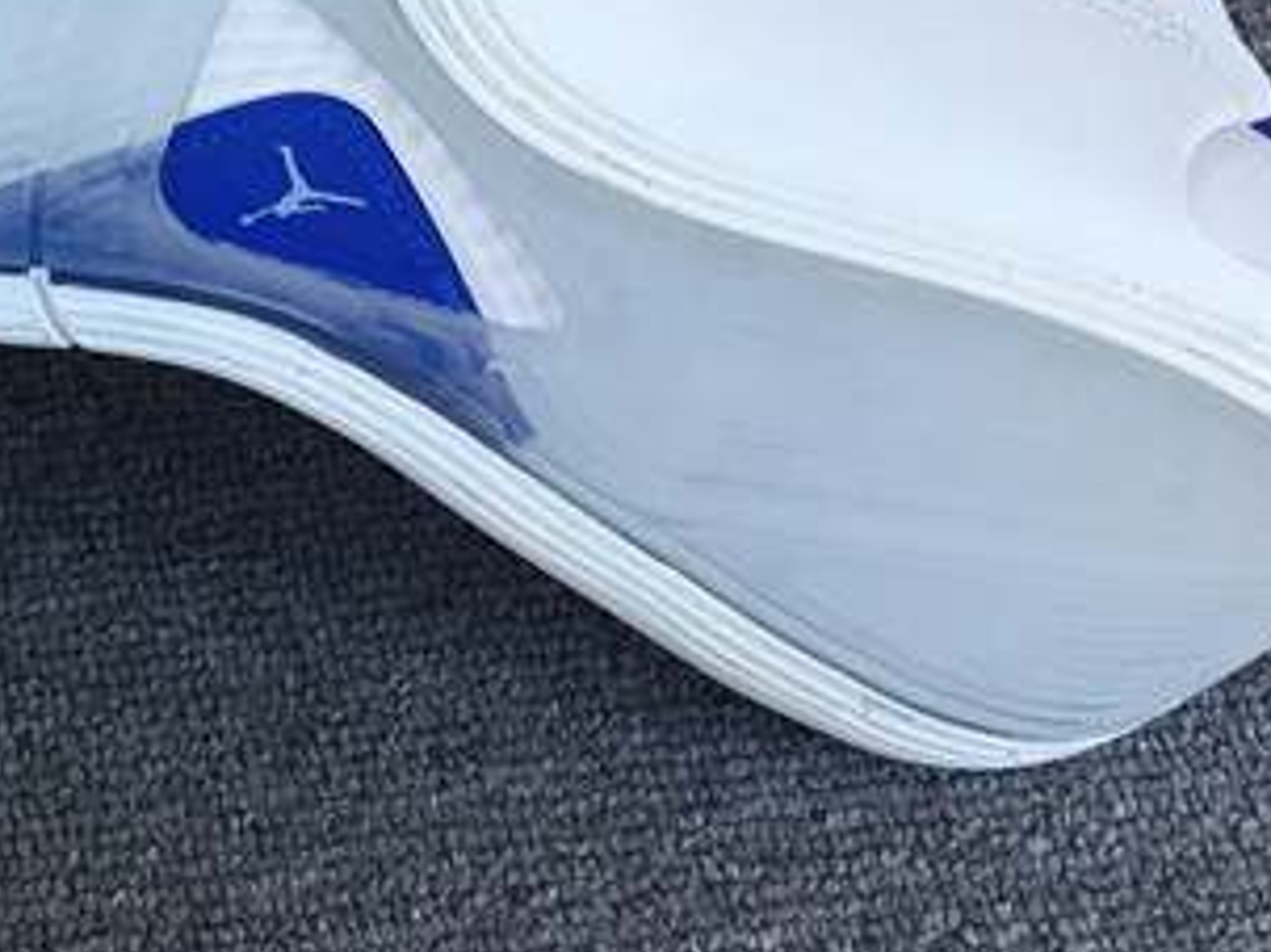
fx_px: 3377
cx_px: 21
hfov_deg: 20.7
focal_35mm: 92
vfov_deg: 15.4
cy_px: -250
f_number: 2.4
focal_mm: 3.3
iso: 25
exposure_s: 1/202
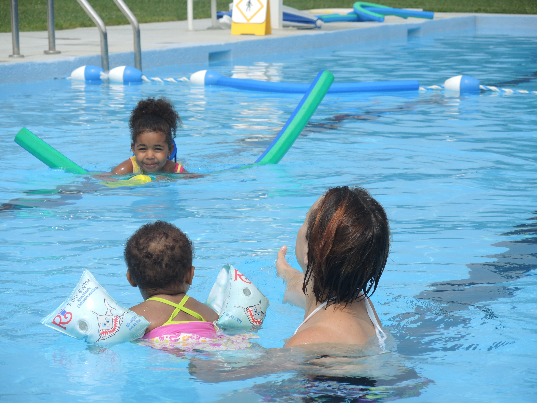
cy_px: 202
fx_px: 2094
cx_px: 268
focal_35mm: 135
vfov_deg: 11.0
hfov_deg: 14.6
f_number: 3.5
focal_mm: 28.4
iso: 80
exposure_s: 1/1250
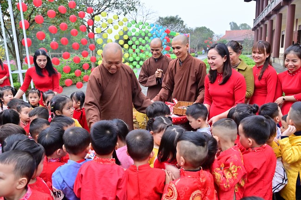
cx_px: 150
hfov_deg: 62.0
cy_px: 100
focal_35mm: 30
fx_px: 251
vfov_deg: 43.5
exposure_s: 1/320
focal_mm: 30
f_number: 5
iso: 500
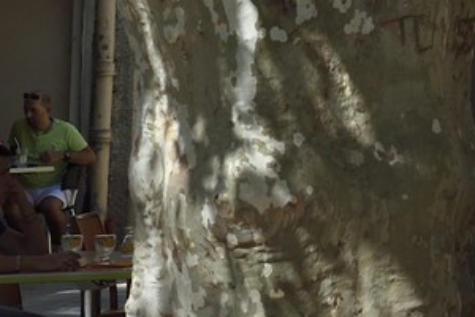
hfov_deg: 7.5
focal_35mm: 256
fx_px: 3378
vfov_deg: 5.3
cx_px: 1151
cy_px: -208
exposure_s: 1/200
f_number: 13
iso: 200
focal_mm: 48
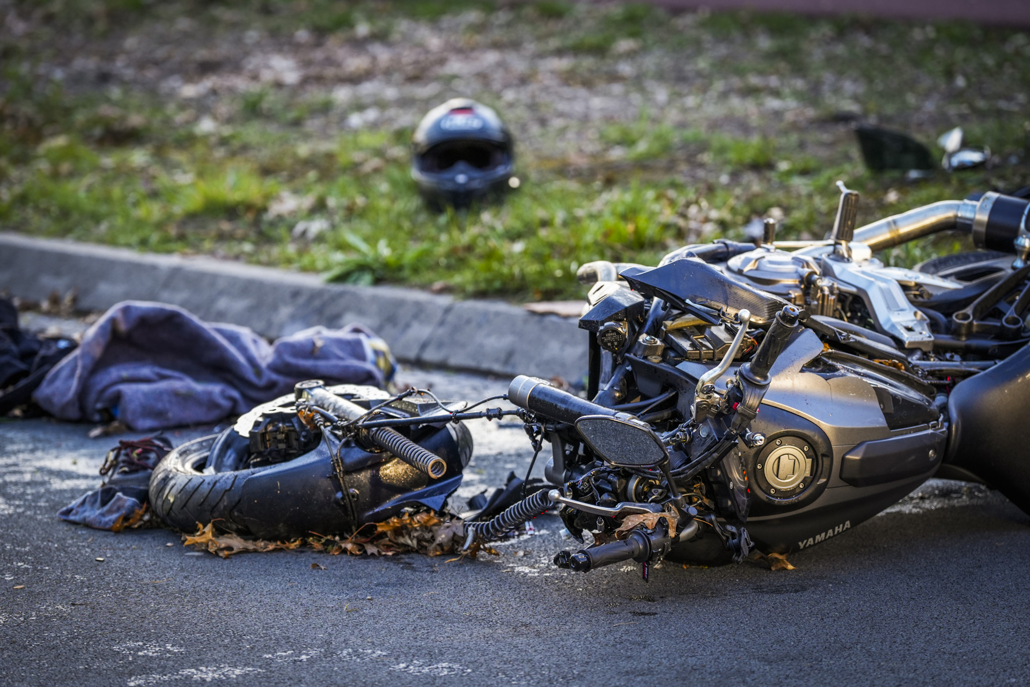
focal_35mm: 129
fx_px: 3691
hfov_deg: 15.9
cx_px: 515
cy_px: 344
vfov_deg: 10.6
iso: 800
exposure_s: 1/100
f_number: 2.8
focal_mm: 129
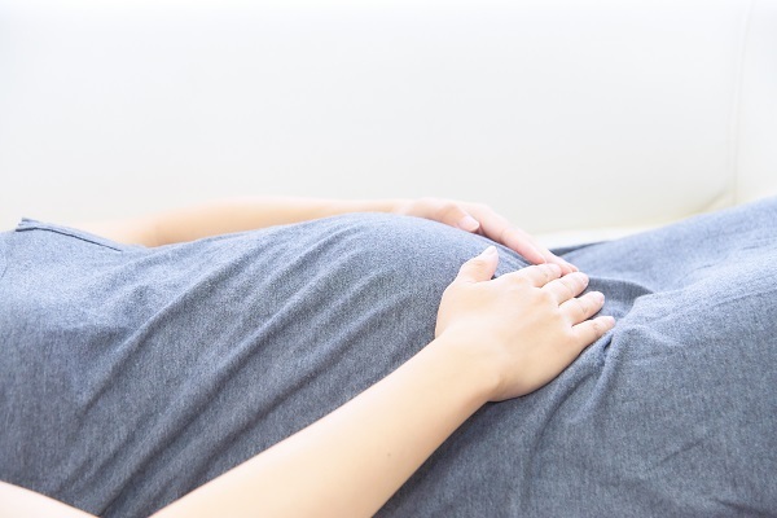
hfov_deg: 29.9
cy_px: 259
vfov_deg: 20.2
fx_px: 1457
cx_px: 388
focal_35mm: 68
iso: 800
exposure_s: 1/100
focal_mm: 45
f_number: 3.2
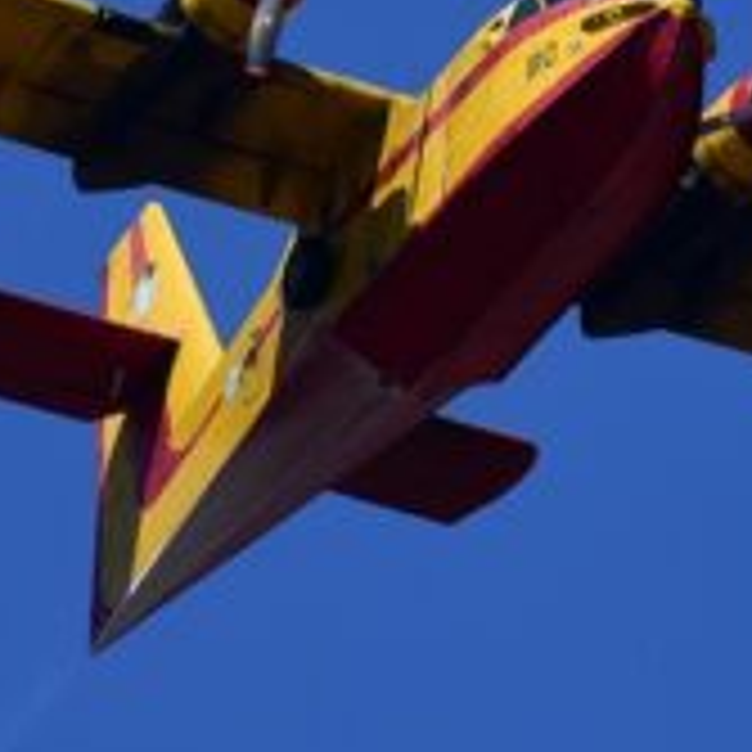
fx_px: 25389
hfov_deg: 1.7
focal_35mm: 1033
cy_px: 36
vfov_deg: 1.7
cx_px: 482
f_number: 5.3
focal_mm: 180
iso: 160
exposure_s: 1/1600
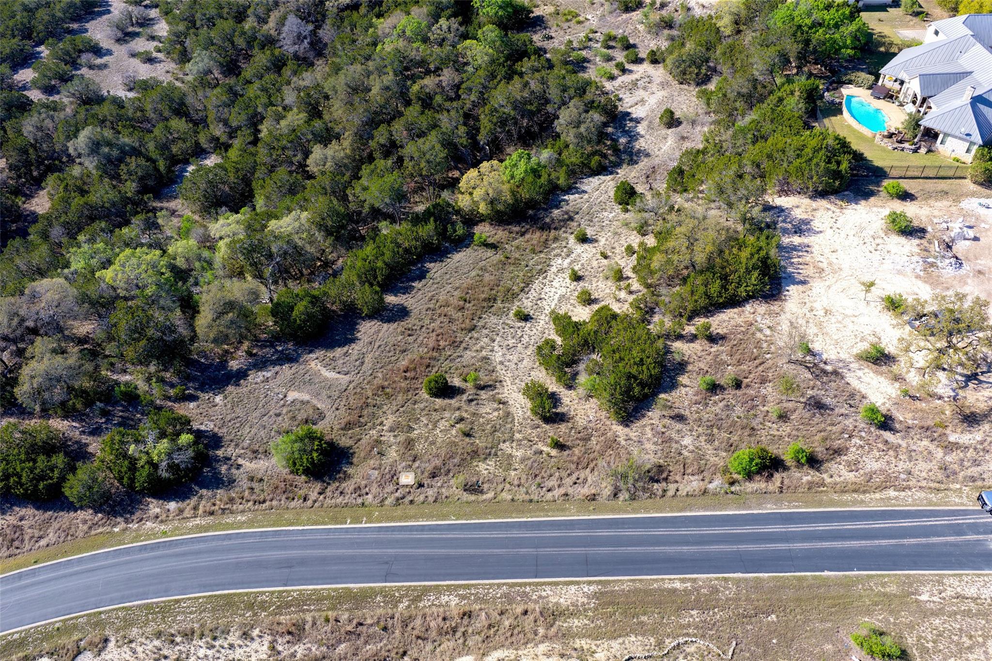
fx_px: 771
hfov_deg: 65.5
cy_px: 330
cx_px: 496
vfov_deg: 46.4
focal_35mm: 28
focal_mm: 14.45
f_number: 2.8
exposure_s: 1/2000
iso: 250
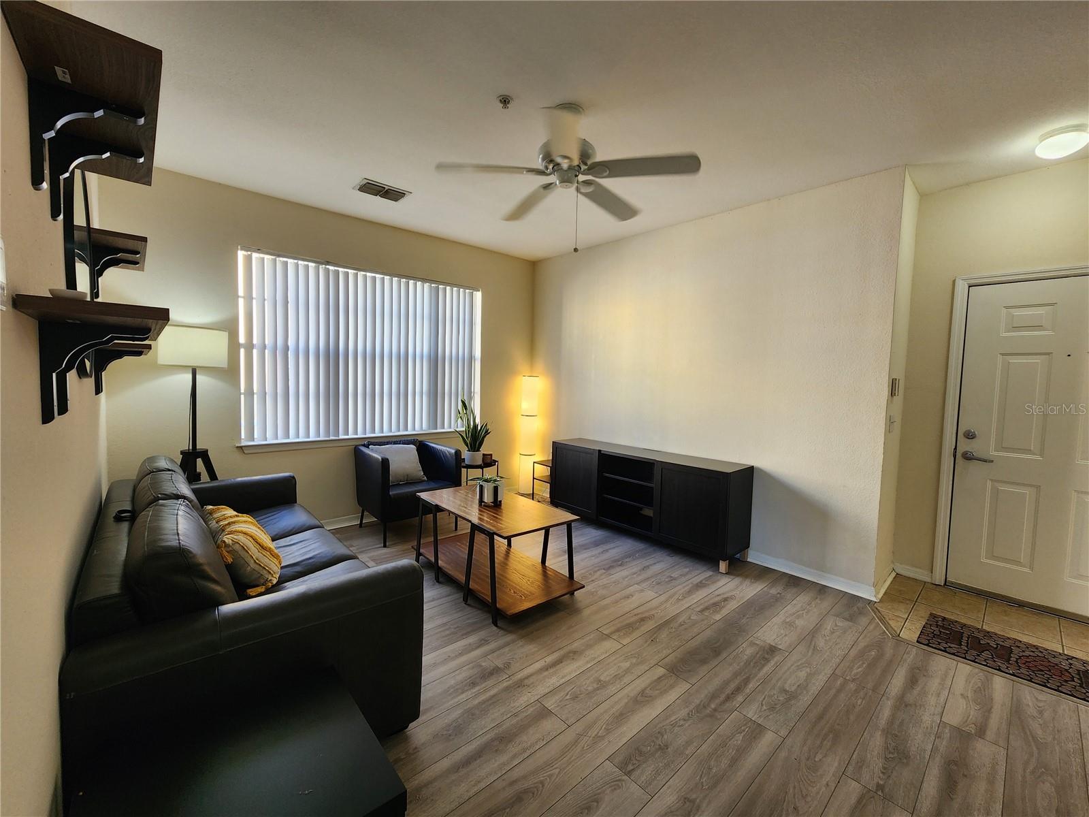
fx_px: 409
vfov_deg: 89.9
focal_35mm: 13
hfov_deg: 106.2
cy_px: 408
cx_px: 544
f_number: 2.2
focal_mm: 2.2
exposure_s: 1/60
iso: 80
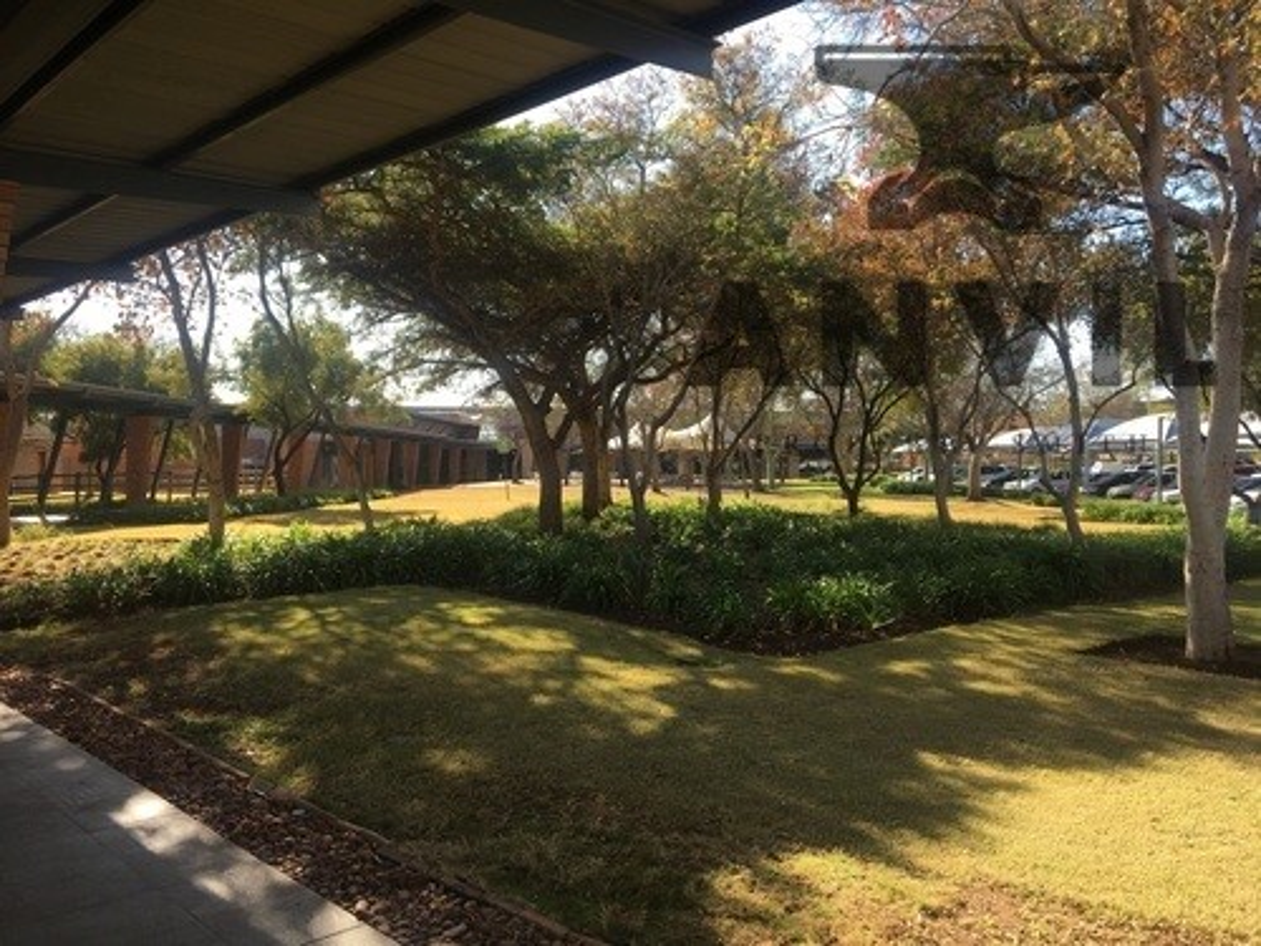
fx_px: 1056
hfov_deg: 61.7
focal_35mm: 29
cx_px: 630
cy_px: 473
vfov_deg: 48.2
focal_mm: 4.15
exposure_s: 1/452
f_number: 2.2
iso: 25
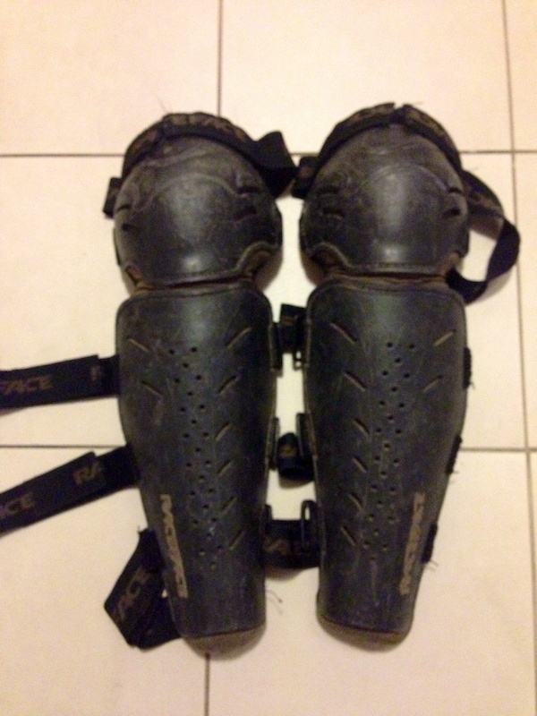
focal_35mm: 33
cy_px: 358
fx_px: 683
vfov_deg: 55.4
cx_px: 268
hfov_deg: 42.9
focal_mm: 4.12
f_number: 2.4
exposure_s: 1/15
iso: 800
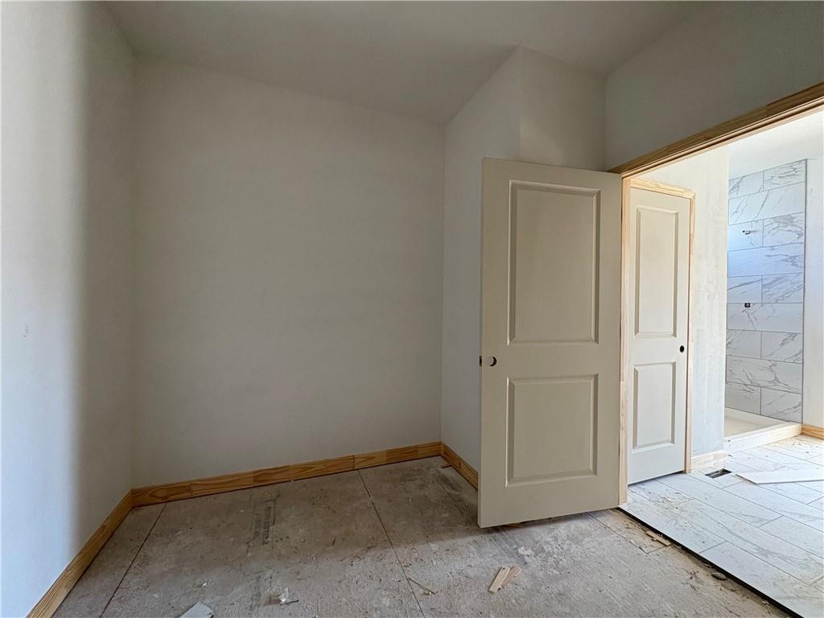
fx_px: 333
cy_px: 309
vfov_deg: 85.7
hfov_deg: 102.1
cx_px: 412
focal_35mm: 14
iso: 200
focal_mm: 2.22
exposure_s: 1/76
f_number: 2.2
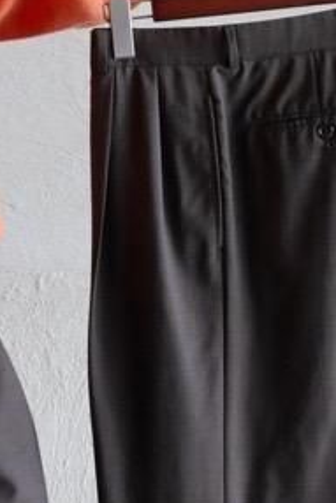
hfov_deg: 5.3
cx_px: -2
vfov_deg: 7.9
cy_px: 489
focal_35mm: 261
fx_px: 3649
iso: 1600
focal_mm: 42
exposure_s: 1/100
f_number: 3.9
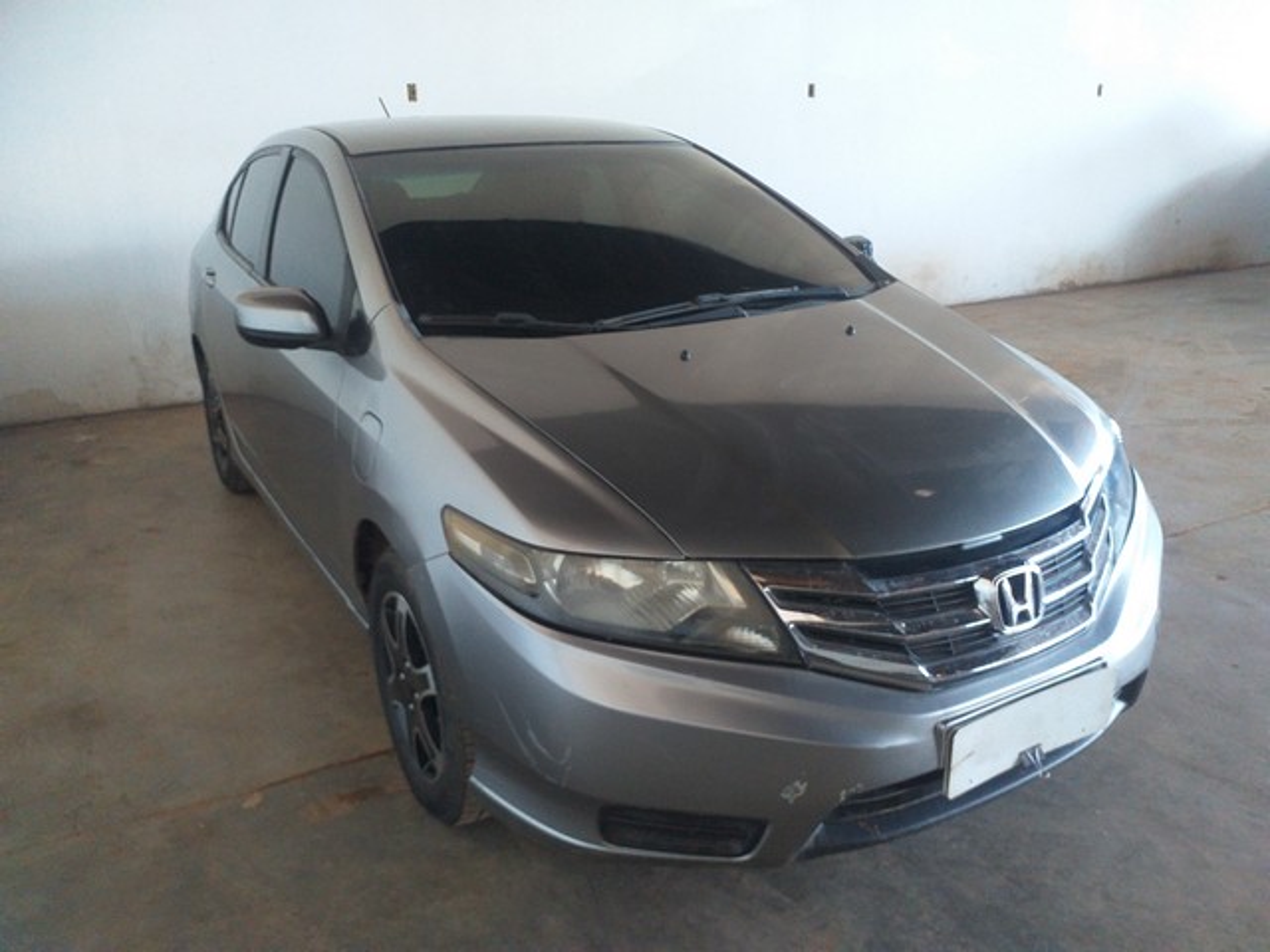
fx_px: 954
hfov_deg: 67.3
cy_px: 476
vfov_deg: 53.1
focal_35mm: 26
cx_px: 635
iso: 160
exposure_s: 1/30
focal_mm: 3.6
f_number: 1.9
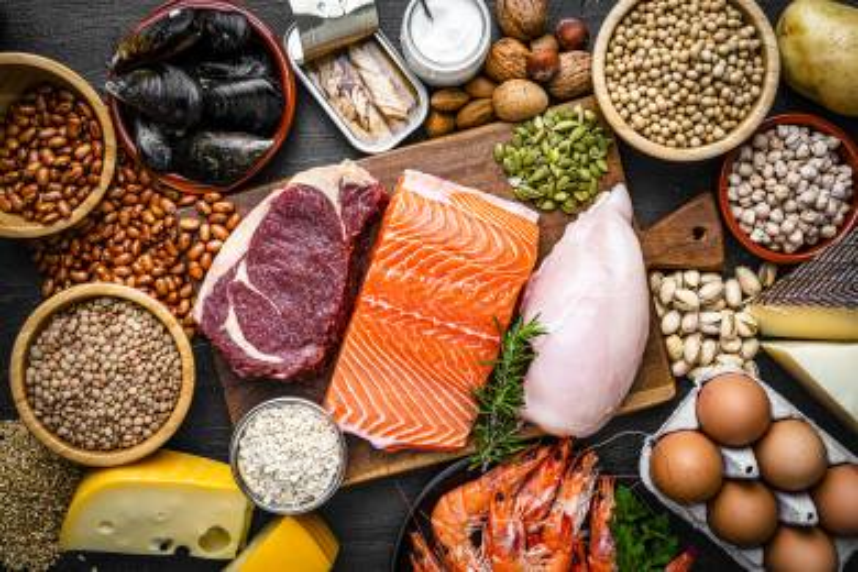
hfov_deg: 48.5
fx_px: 953
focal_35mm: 40
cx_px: 429
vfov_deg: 33.4
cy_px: 286
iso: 100
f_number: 11
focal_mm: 40
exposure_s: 1/100
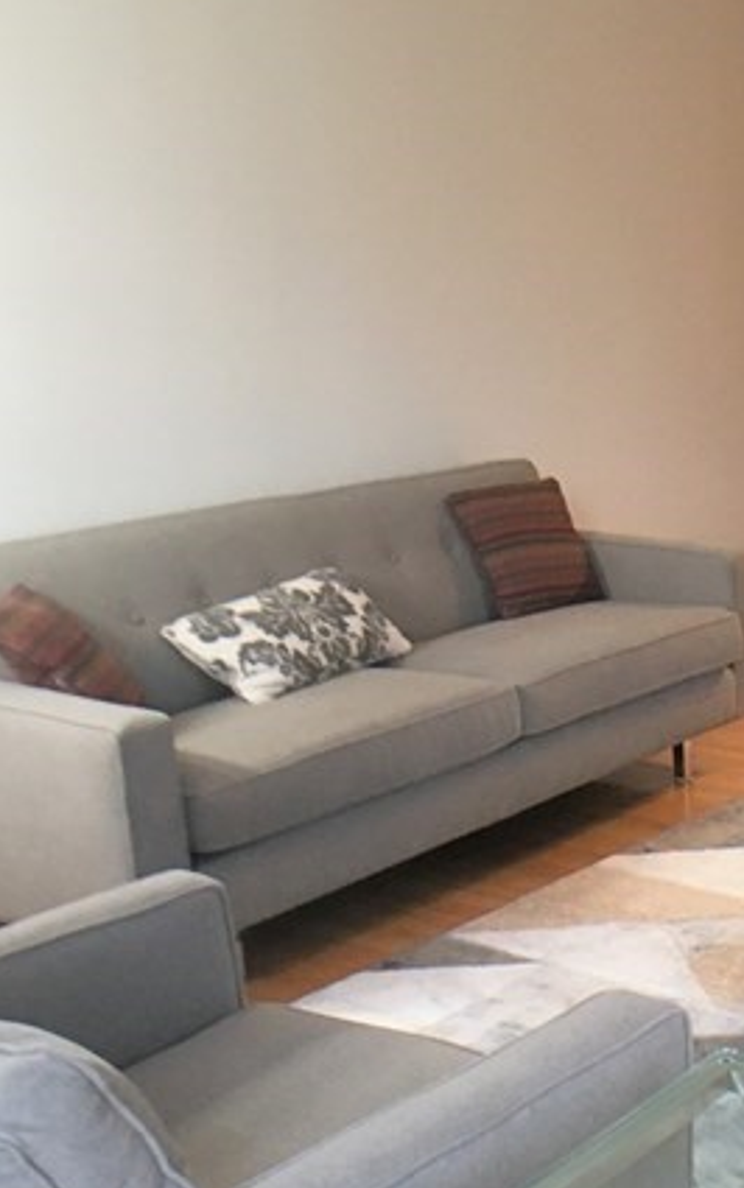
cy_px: 730
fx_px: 2398
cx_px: 1018
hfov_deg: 16.5
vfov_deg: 27.8
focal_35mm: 74
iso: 100
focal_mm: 4.15
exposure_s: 1/30
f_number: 2.2
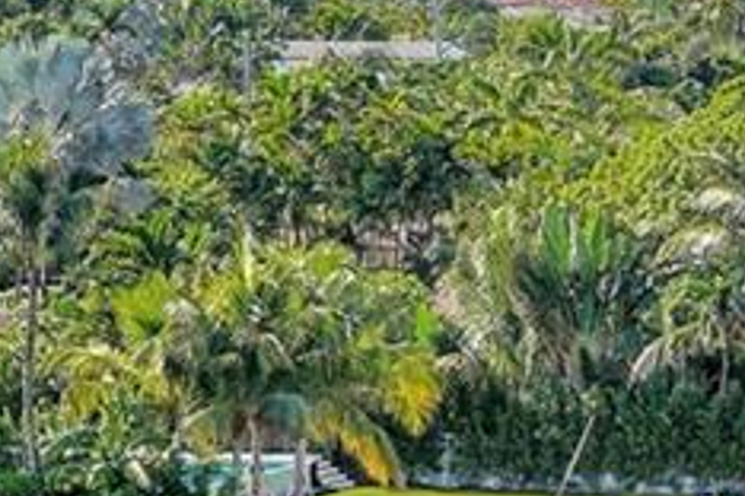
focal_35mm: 239
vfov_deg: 5.7
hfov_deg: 7.7
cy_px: -181
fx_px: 4946
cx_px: 2047
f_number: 8
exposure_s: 1/800
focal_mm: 35
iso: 200
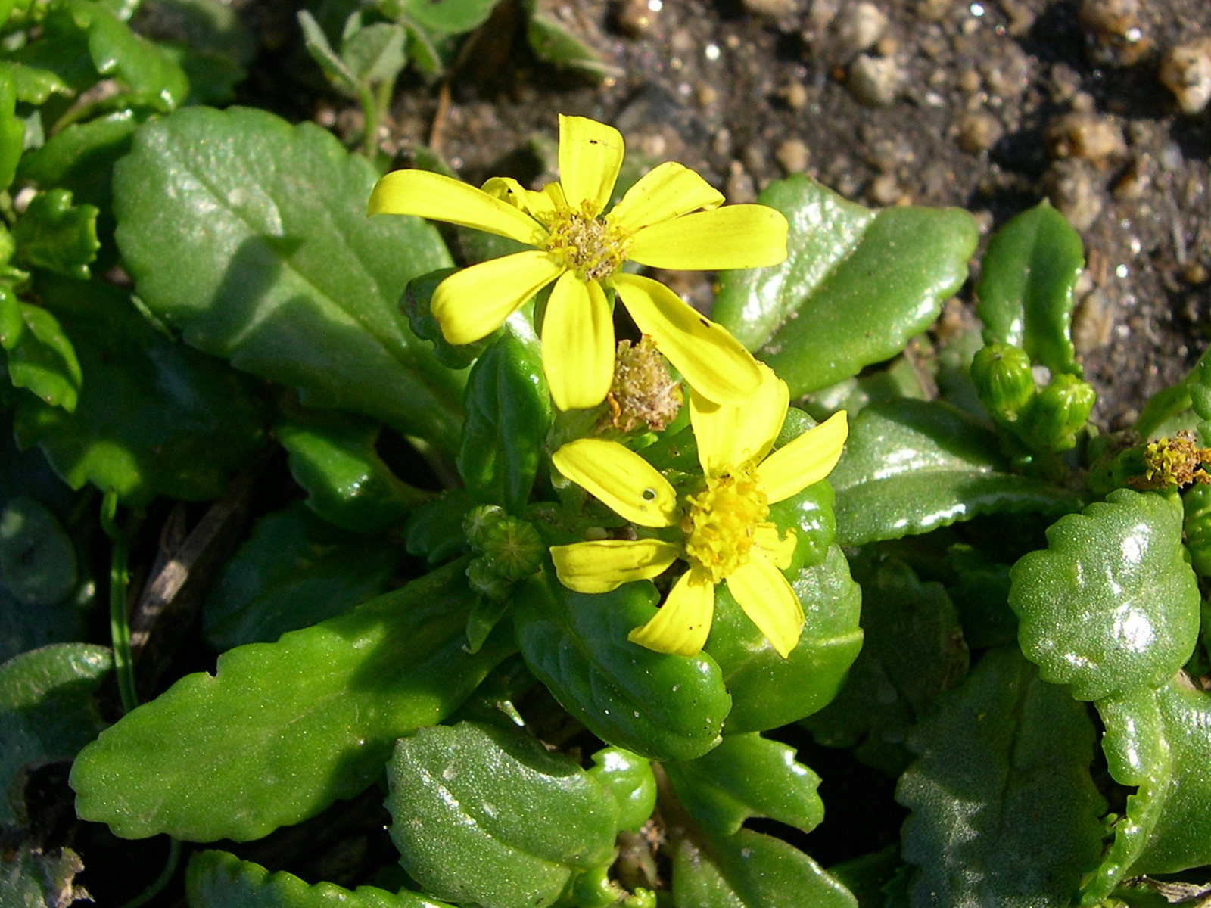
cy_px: 454
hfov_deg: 49.0
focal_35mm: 38
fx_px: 1329
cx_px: 606
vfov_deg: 37.7
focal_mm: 8
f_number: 7.6
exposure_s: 1/197
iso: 100
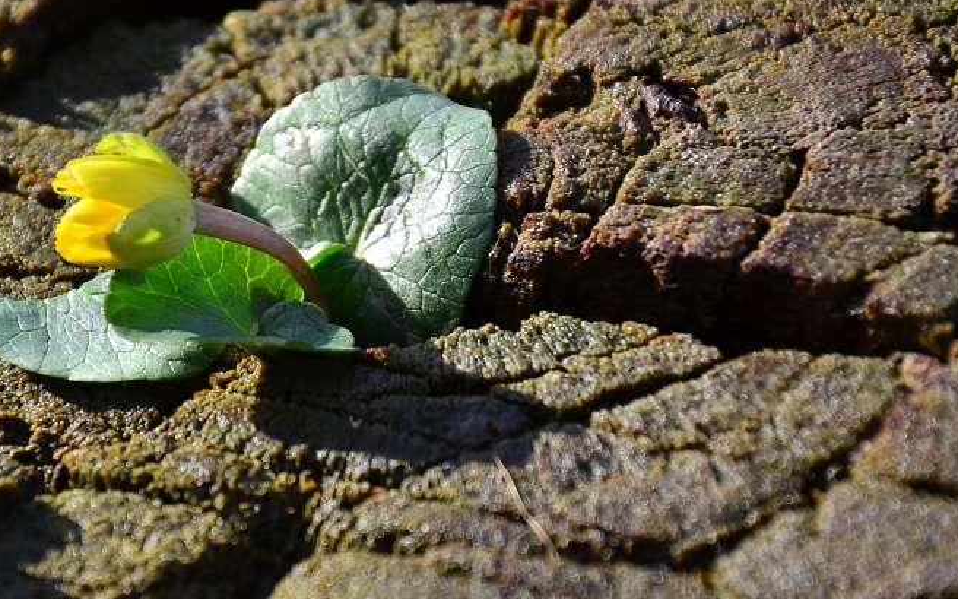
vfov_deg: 4.5
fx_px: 7648
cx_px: 215
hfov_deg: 7.2
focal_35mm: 293
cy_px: 268
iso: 100
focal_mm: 105
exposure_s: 1/320
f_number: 5.6
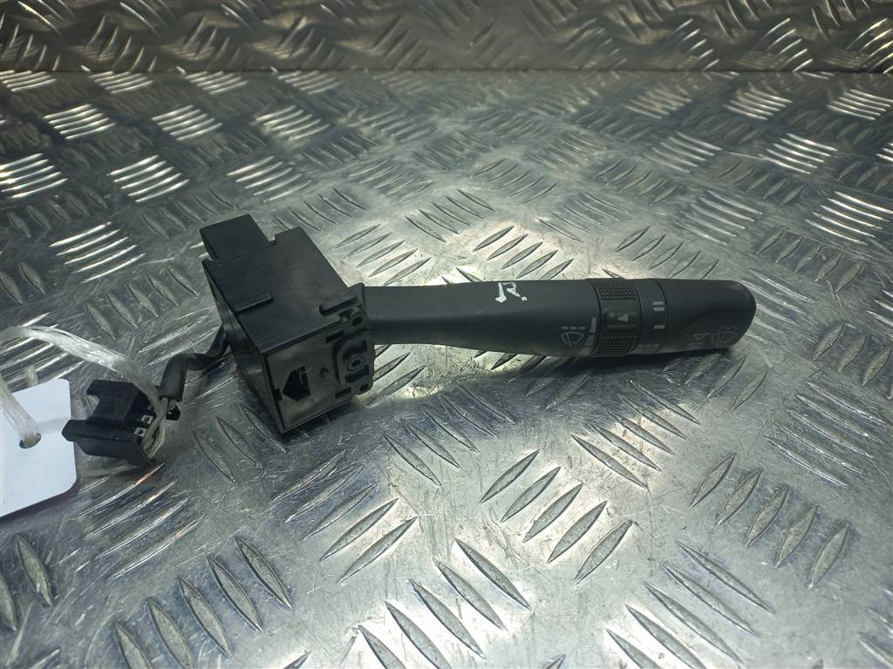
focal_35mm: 25
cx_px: 446
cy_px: 334
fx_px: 645
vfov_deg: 54.9
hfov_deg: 69.4
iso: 40
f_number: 1.8
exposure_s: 1/100
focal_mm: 4.6
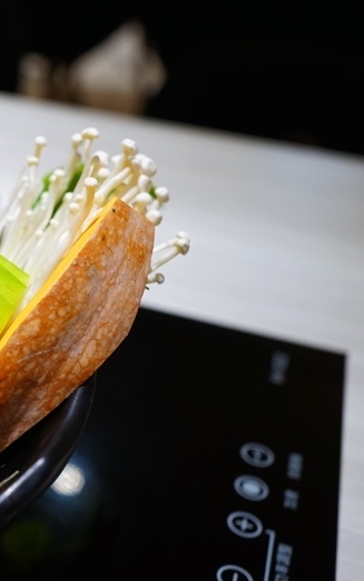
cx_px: -56
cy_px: 288
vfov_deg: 38.2
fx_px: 841
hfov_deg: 22.7
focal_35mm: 53
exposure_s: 1/60
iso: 1250
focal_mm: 34
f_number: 4
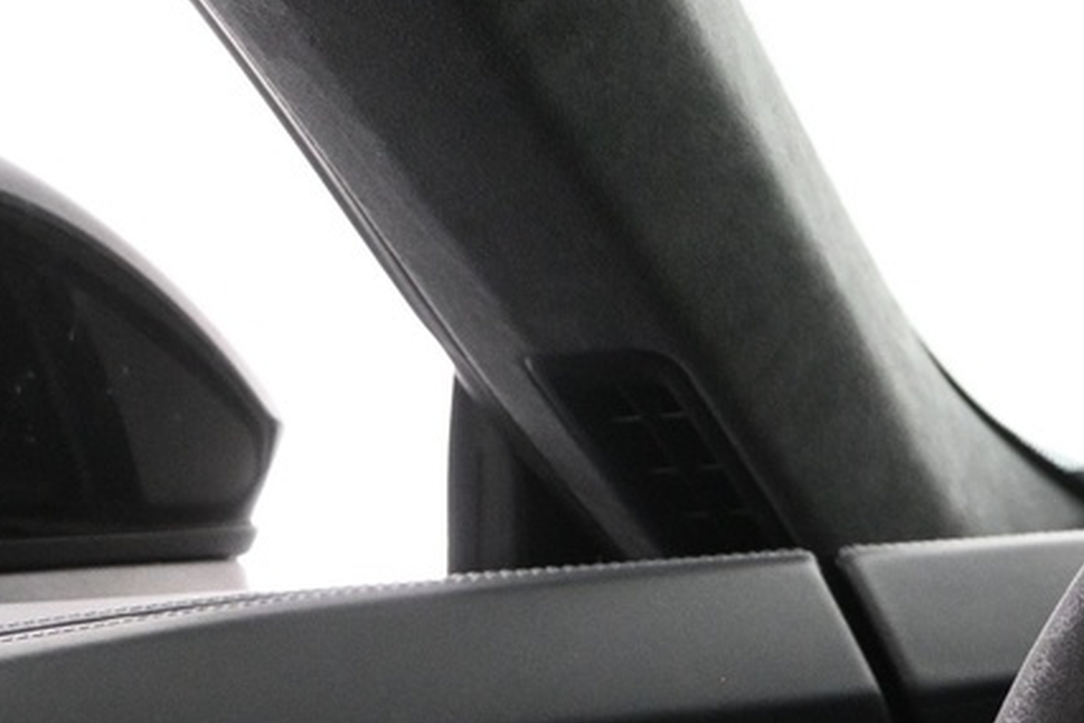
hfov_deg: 14.2
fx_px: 3943
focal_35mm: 131
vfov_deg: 10.2
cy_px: 1081
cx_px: 1838
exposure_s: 1/15
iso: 1600
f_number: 4.2
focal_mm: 23
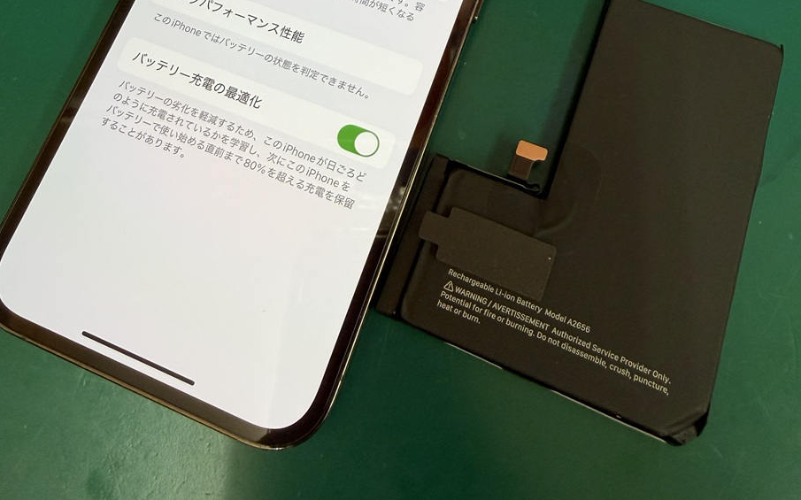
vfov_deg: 35.5
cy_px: 69
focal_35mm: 34
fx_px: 742
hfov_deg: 56.7
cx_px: 400
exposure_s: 1/120
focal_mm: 2.22
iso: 125
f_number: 2.2
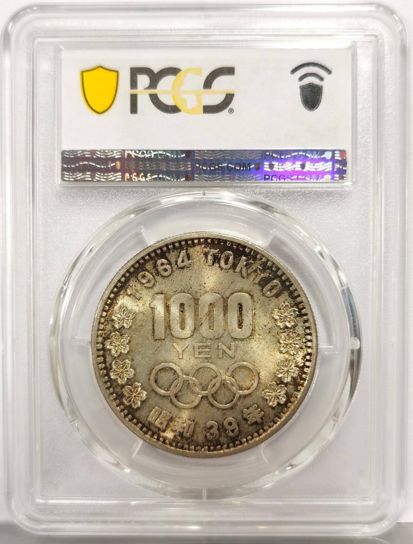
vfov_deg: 35.4
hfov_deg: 27.2
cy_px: 272
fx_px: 853
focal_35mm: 54
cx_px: 206
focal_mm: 5.56
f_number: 16
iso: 125
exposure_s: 1/100
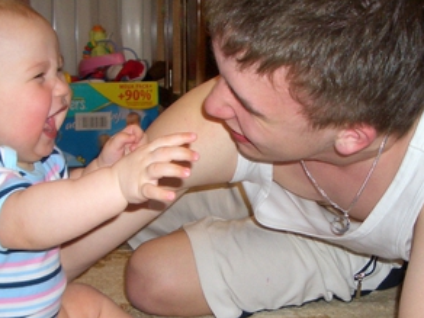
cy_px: 232
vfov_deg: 22.1
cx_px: 197
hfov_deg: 29.4
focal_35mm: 66
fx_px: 808
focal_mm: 5.8
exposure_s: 1/60
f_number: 2.6
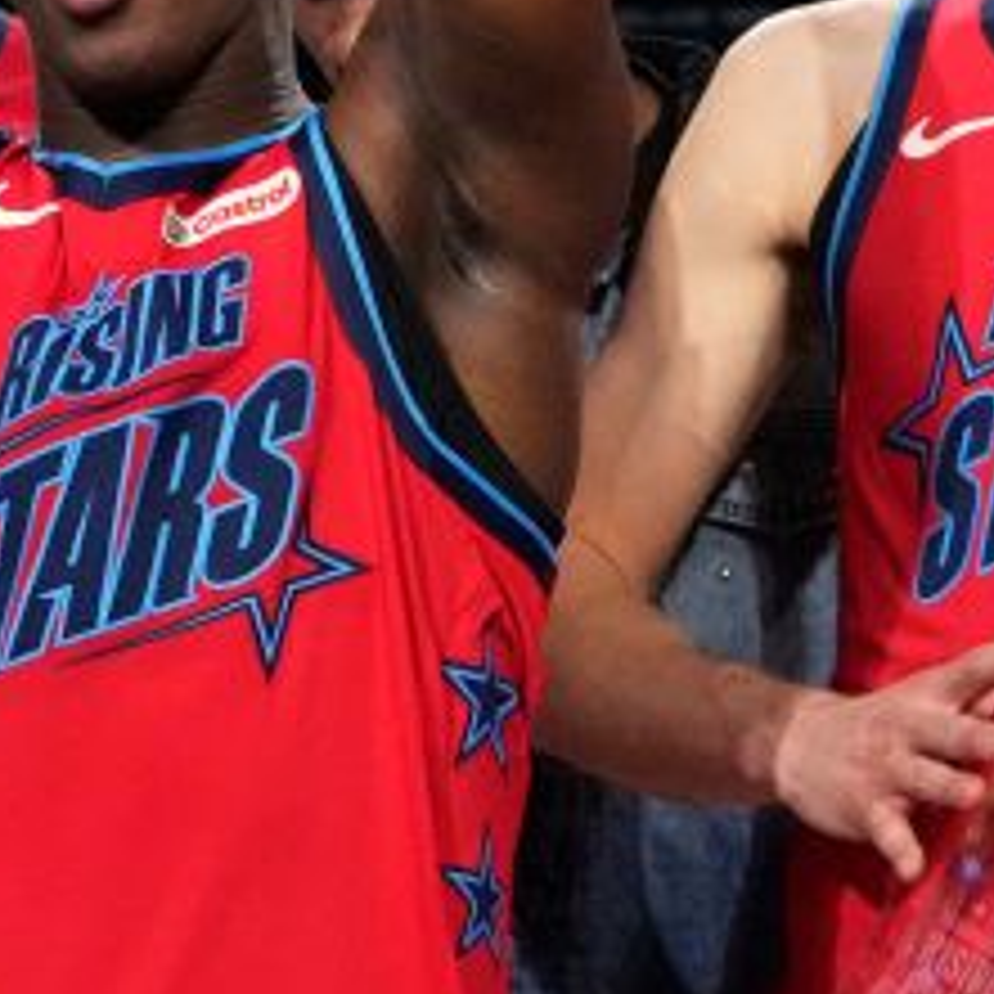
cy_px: 0
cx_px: 45
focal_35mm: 189
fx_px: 6140
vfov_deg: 9.2
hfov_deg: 9.2
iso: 6400
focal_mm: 41
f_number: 4
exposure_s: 1/800
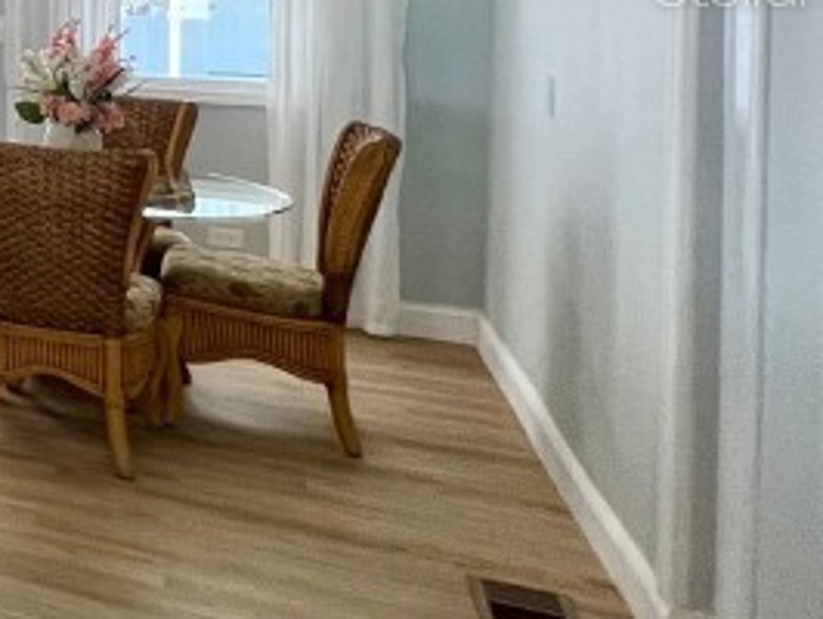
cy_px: -19
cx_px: -637
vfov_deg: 27.3
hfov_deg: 22.7
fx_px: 1190
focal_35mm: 50
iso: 250
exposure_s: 1/120
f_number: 1.8
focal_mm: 1.57
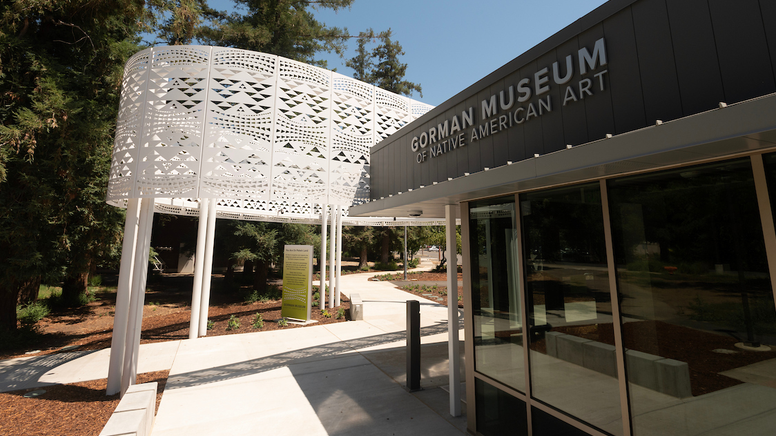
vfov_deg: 57.7
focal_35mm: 19
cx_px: 396
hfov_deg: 89.6
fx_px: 391
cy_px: 169
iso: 320
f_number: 9
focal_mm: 17
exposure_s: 1/500
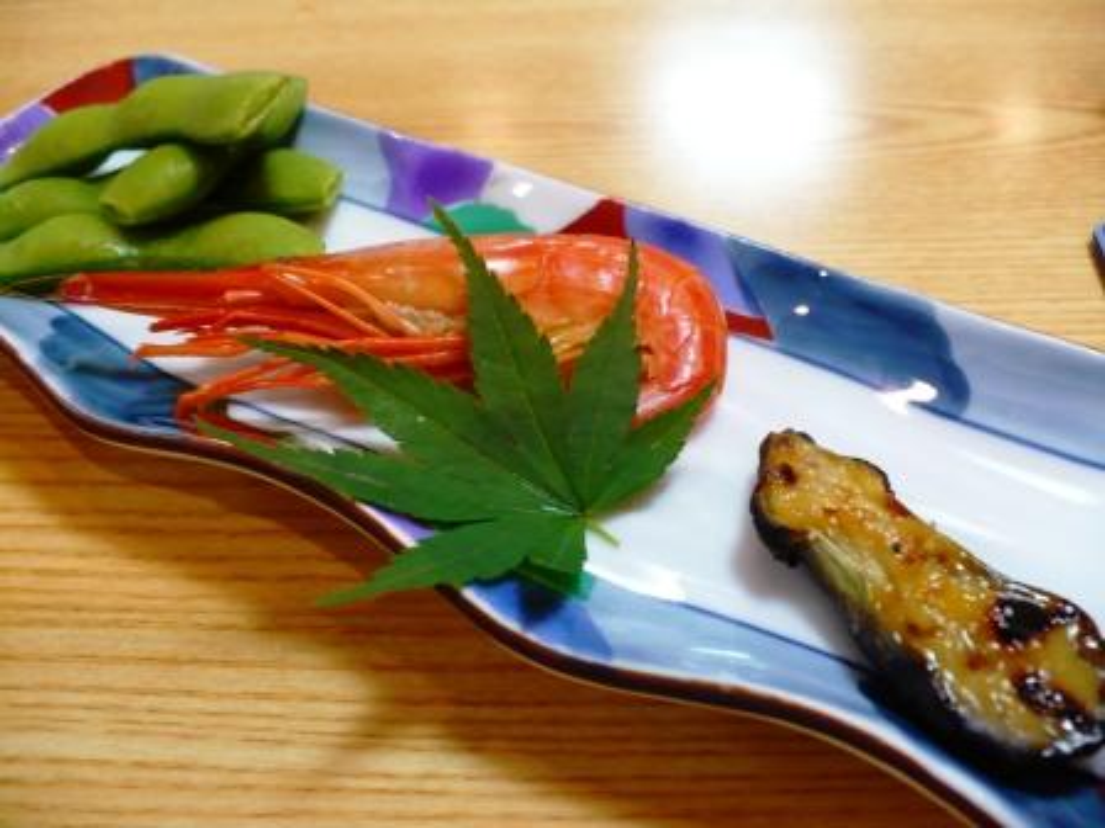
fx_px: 1181
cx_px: 552
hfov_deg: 50.1
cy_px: 414
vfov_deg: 38.7
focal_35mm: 37
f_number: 2.8
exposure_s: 1/15
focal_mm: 6.1
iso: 200
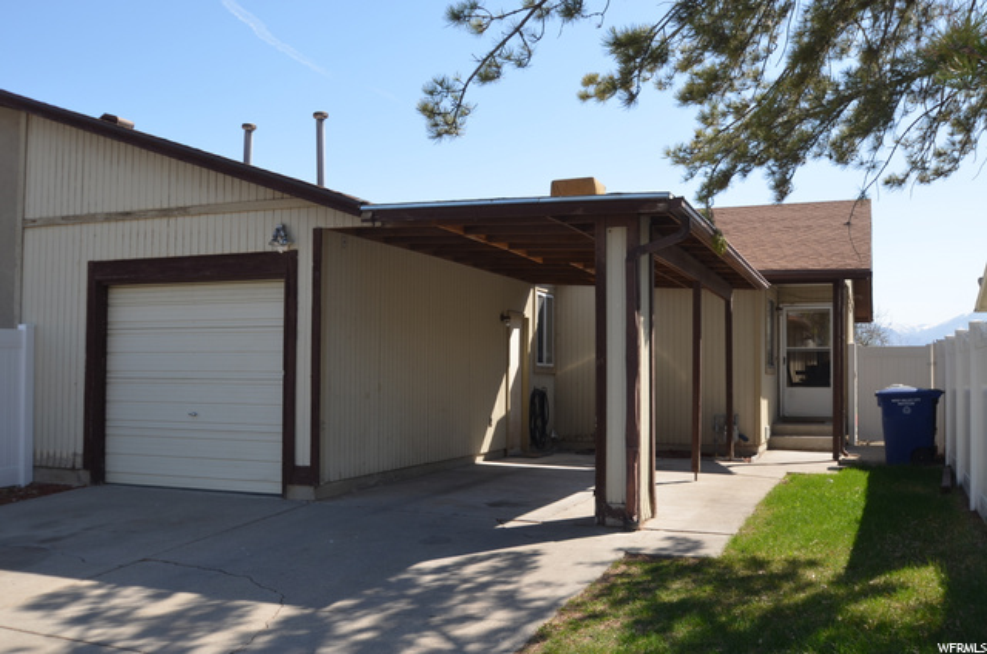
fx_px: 903
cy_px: 327
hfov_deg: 57.3
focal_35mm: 33
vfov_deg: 39.8
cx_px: 494
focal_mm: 22
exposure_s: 1/200
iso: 100
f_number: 8
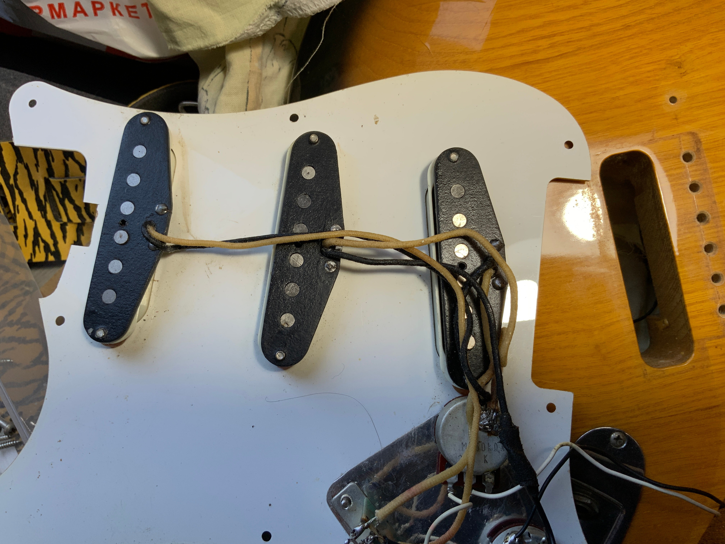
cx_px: 362
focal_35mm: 29
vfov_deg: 48.2
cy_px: 272
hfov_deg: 61.7
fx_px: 607
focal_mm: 3
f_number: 1.8
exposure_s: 1/102
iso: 16
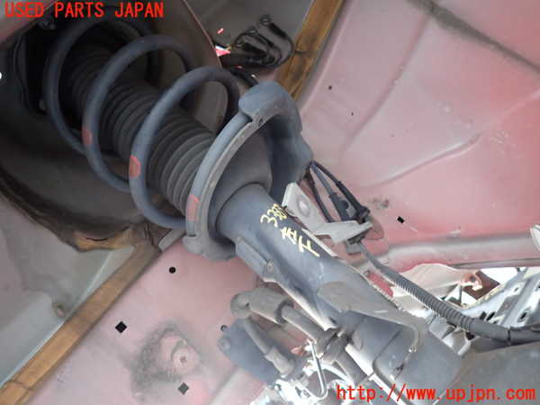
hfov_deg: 69.4
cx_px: 270
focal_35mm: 25
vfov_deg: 54.9
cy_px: 202
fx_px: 390
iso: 400
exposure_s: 1/30
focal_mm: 4.5
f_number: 2
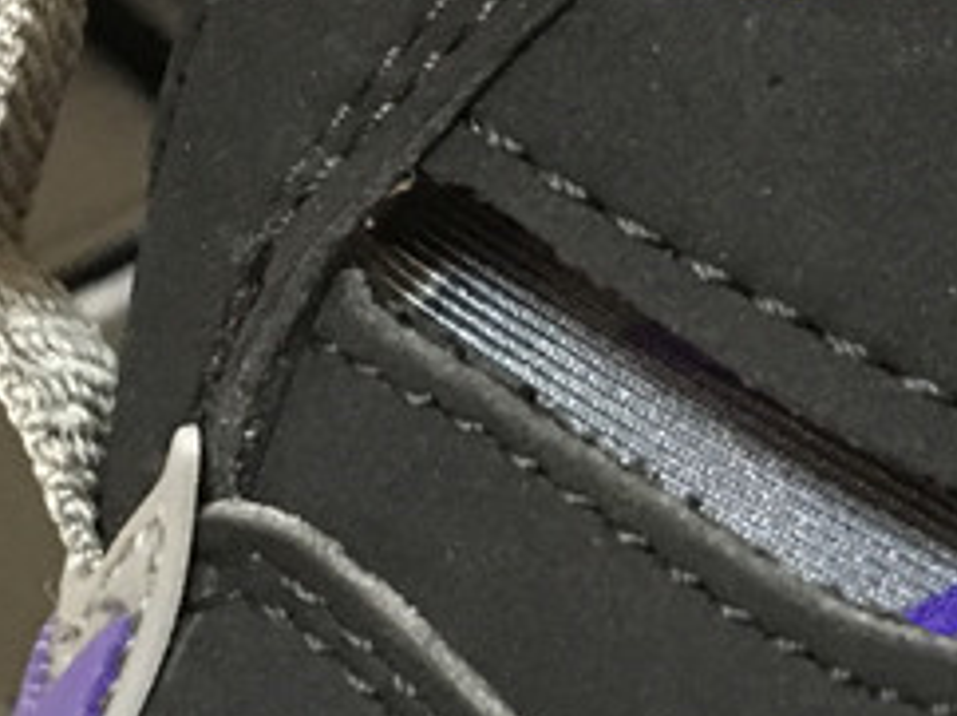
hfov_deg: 16.4
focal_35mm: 120
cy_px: 162
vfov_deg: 12.3
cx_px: 629
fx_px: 3314
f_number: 2.2
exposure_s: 1/17
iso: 400
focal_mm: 4.15
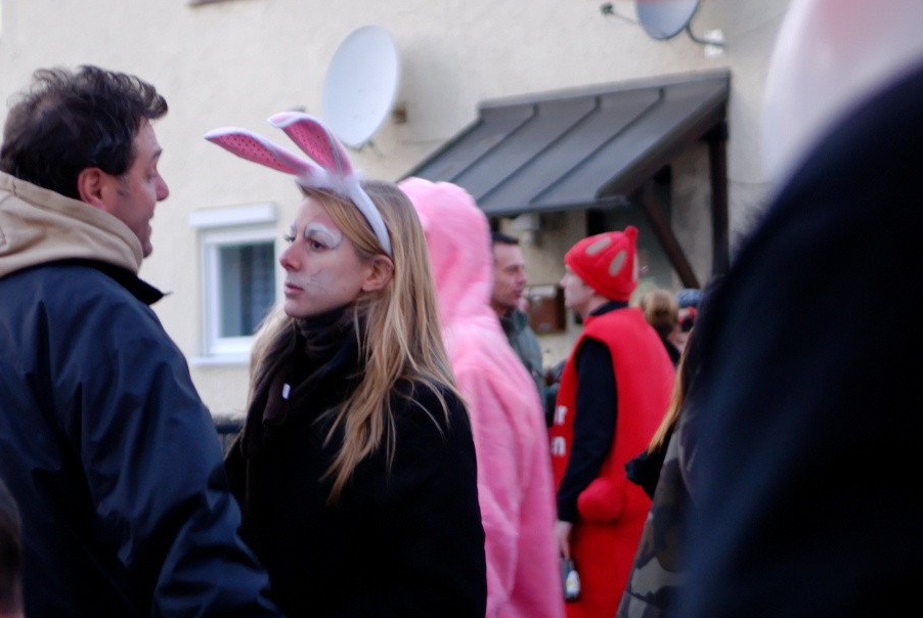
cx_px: 265
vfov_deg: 11.4
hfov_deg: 16.9
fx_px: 3099
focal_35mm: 121
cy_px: 358
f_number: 2.8
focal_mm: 55
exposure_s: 1/80
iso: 360
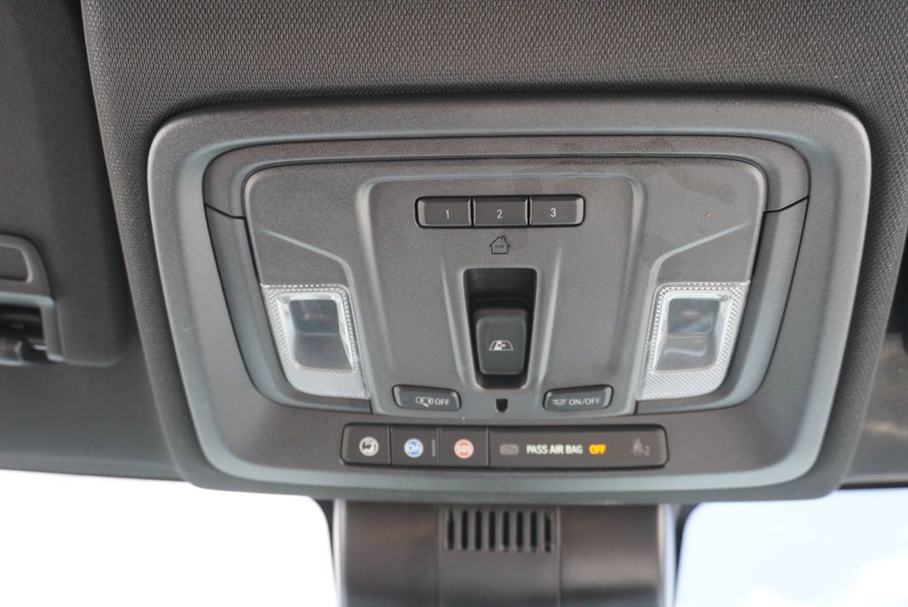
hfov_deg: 59.5
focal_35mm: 32
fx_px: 795
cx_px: 454
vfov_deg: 41.8
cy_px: 304
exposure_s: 1/60
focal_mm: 21
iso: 640
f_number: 4
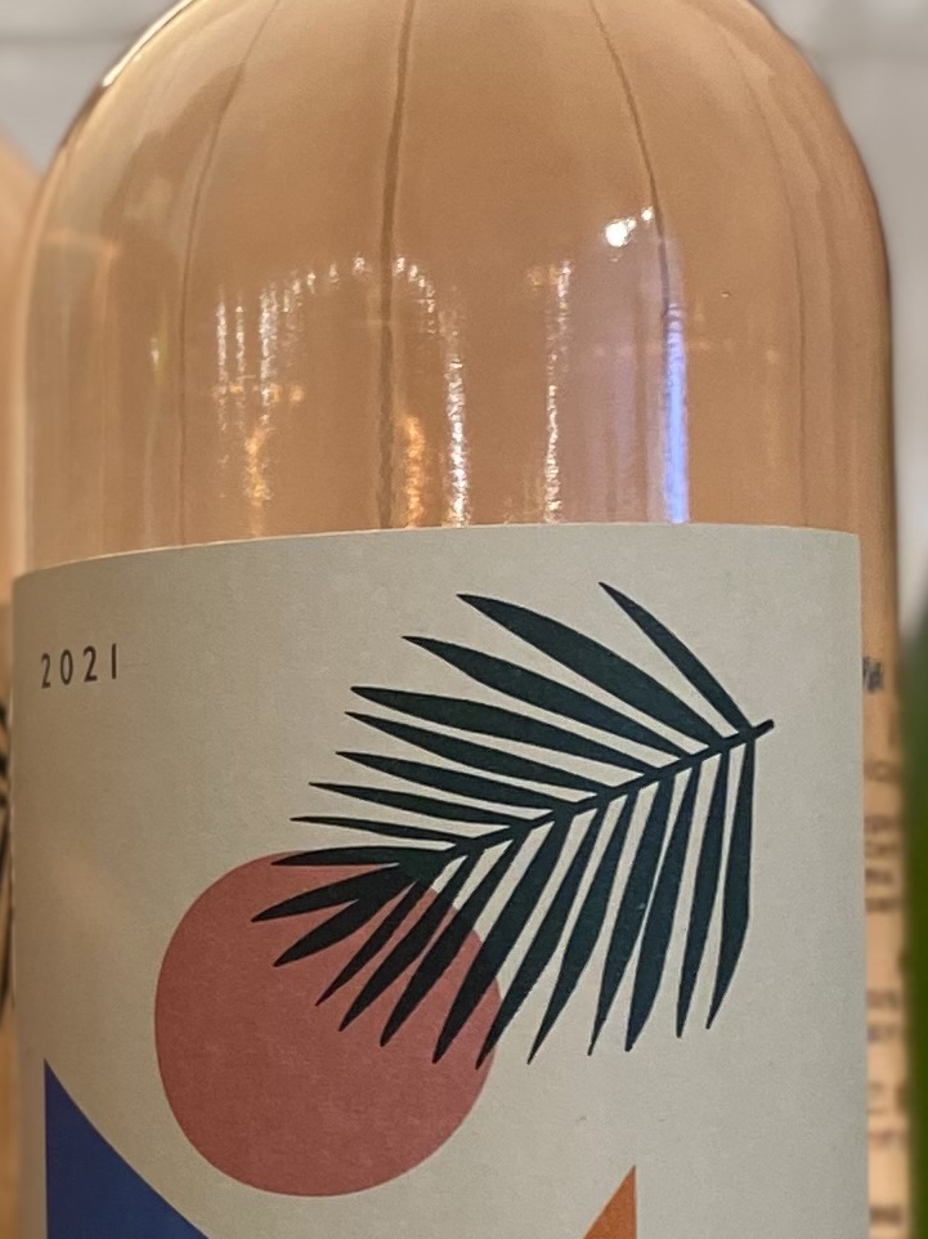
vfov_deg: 17.9
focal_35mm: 109
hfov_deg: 12.2
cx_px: -835
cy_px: 920
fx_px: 3898
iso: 100
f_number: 1.8
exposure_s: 1/60
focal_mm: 4.25
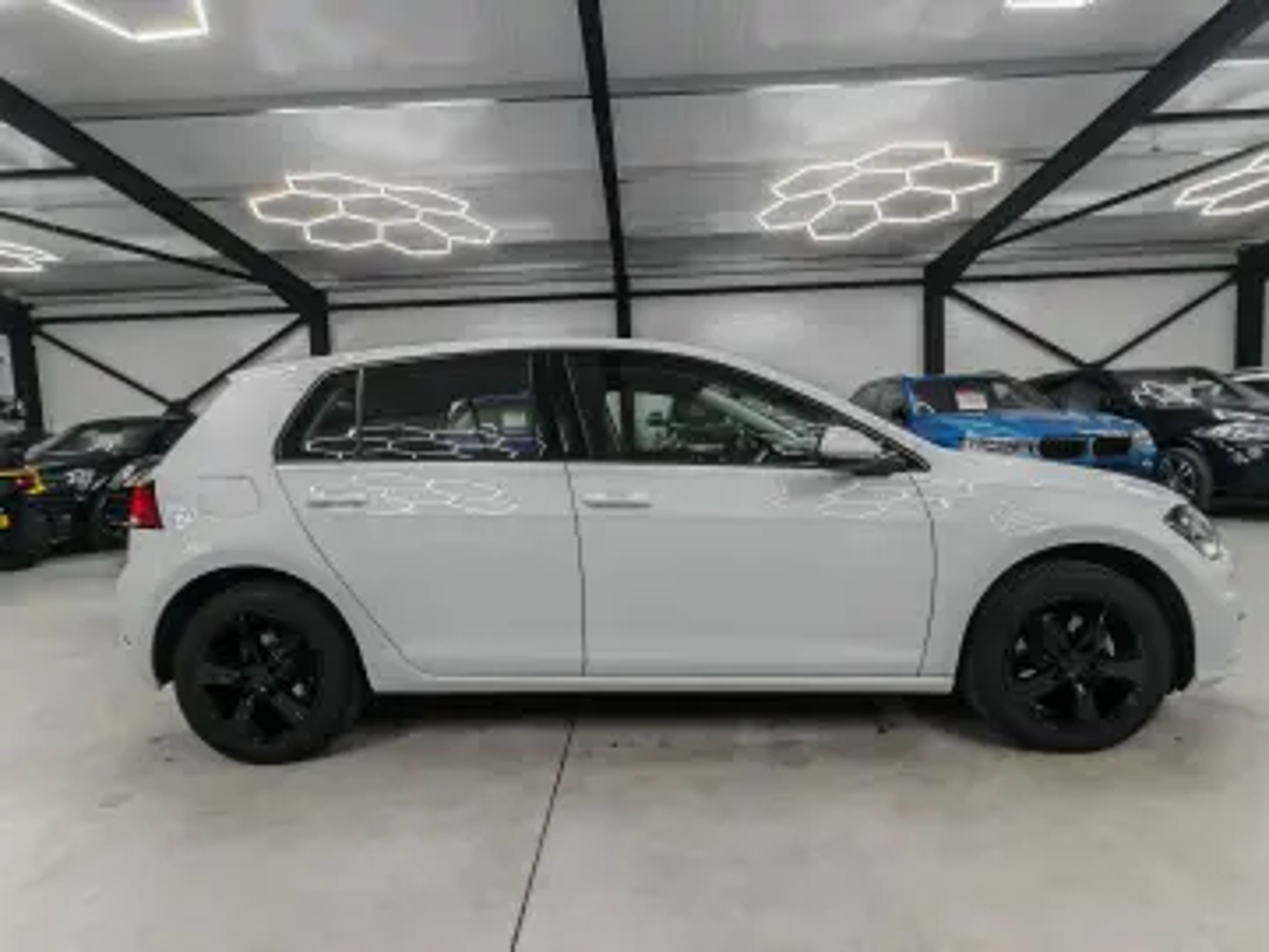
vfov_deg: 78.1
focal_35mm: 16
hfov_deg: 94.5
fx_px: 587
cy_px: 476
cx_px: 634
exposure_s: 1/50
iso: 80
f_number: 2.2
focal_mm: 1.96
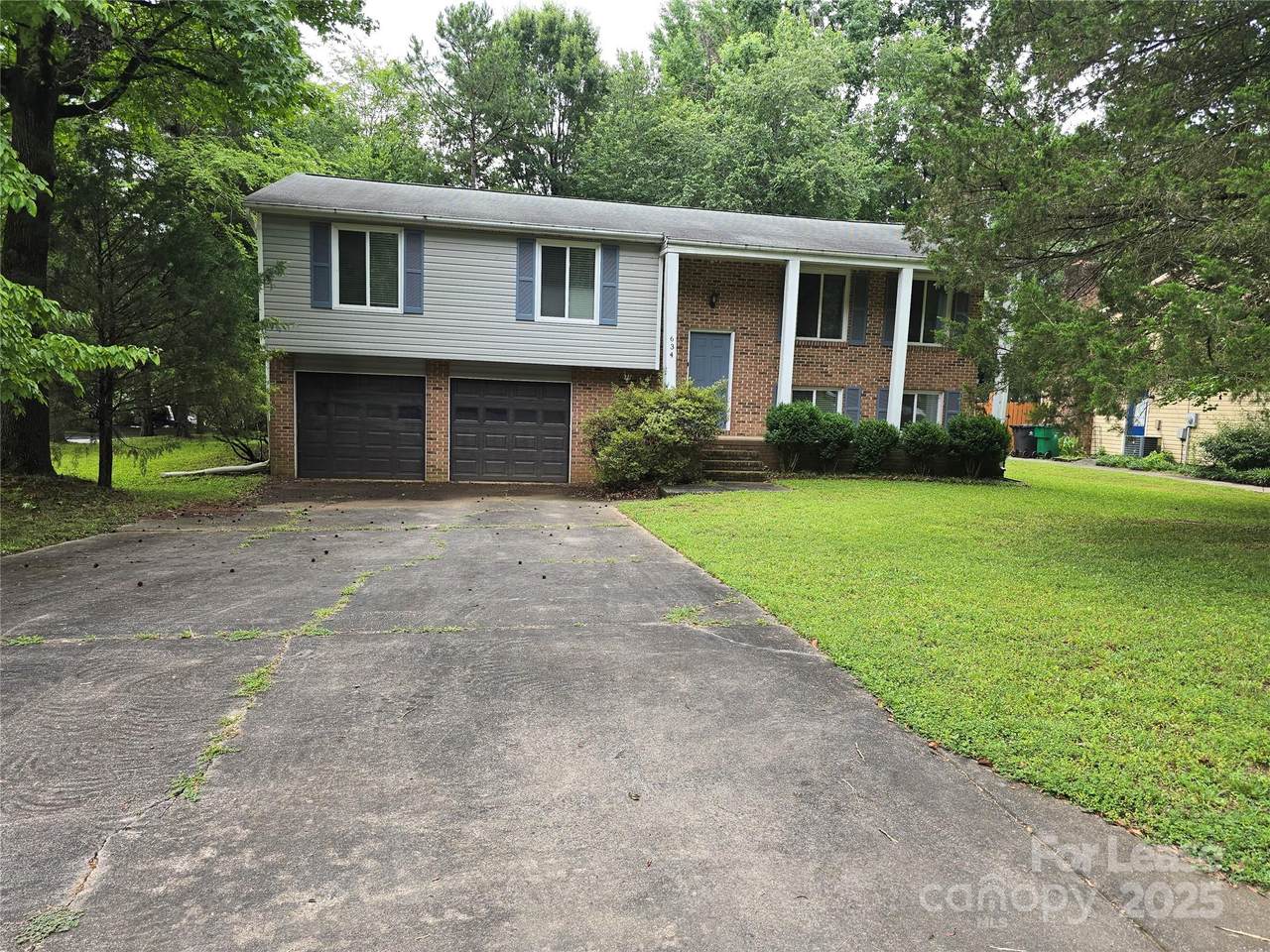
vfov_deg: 58.9
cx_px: 635
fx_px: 844
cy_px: 476
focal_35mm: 23
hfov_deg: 73.9
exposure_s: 1/128
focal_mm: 6.3
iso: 12
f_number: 1.7
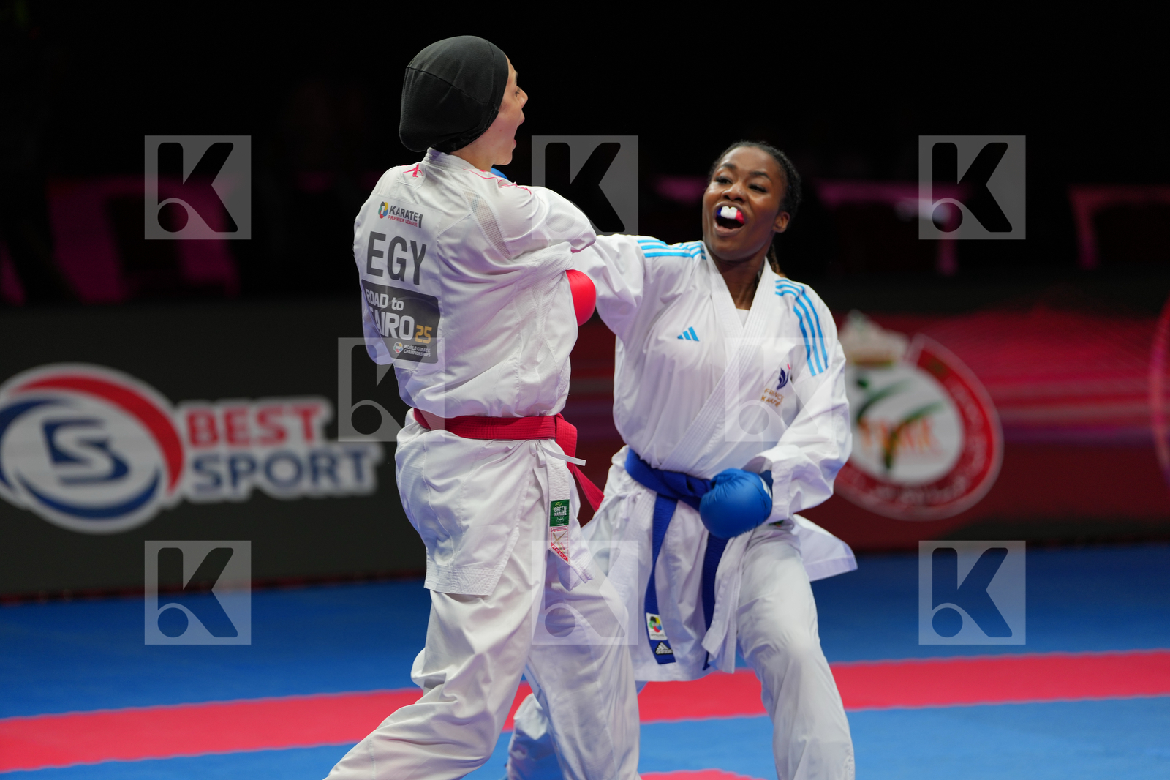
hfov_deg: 10.3
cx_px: 585
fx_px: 6498
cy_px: 390
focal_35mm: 200
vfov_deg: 6.9
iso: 400
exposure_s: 1/1000
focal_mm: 200
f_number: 2.8
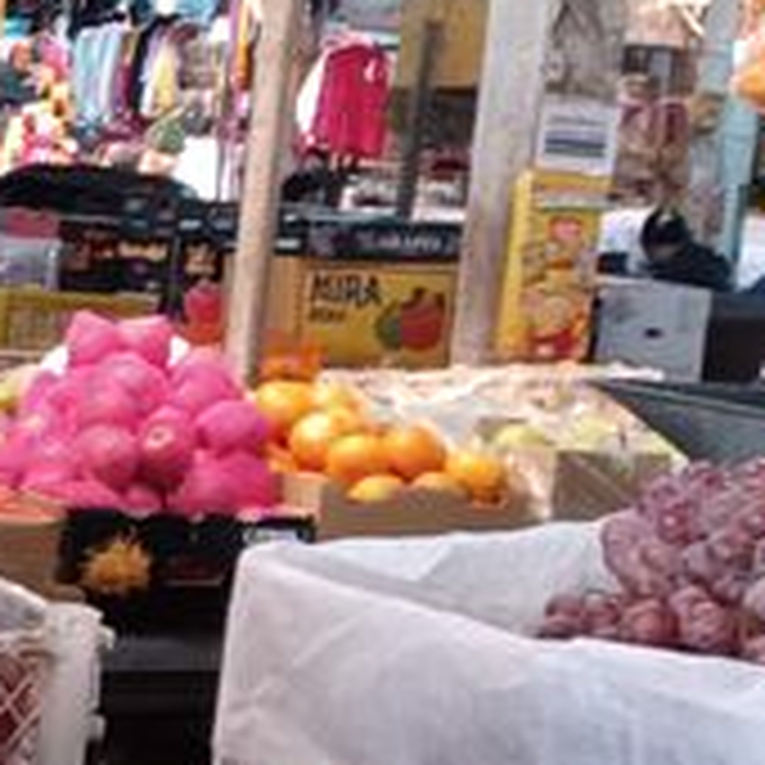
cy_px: 526
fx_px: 2600
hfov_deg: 15.4
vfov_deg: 16.7
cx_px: -392
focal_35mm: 104
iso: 500
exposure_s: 1/25
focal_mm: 4.6
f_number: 1.8
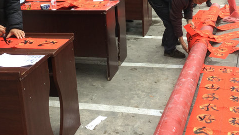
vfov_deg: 21.1
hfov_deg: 37.2
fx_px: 355
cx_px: 109
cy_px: 20
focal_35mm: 56
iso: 32
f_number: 2.4
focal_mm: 3.3
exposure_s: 1/50
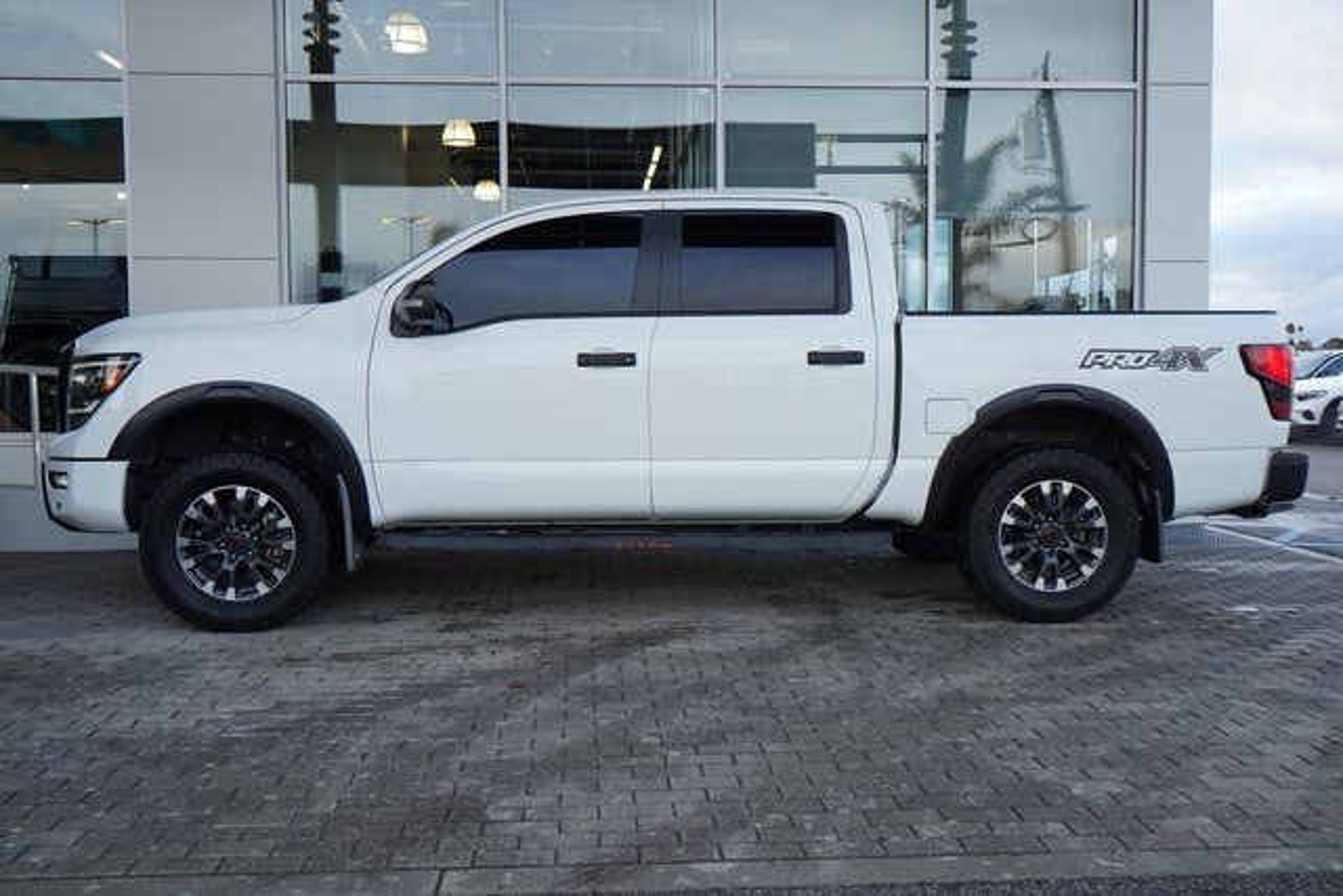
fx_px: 1231
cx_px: 672
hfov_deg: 57.2
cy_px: 448
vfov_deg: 40.0
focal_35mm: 33
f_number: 8
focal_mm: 33
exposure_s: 1/160
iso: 1000
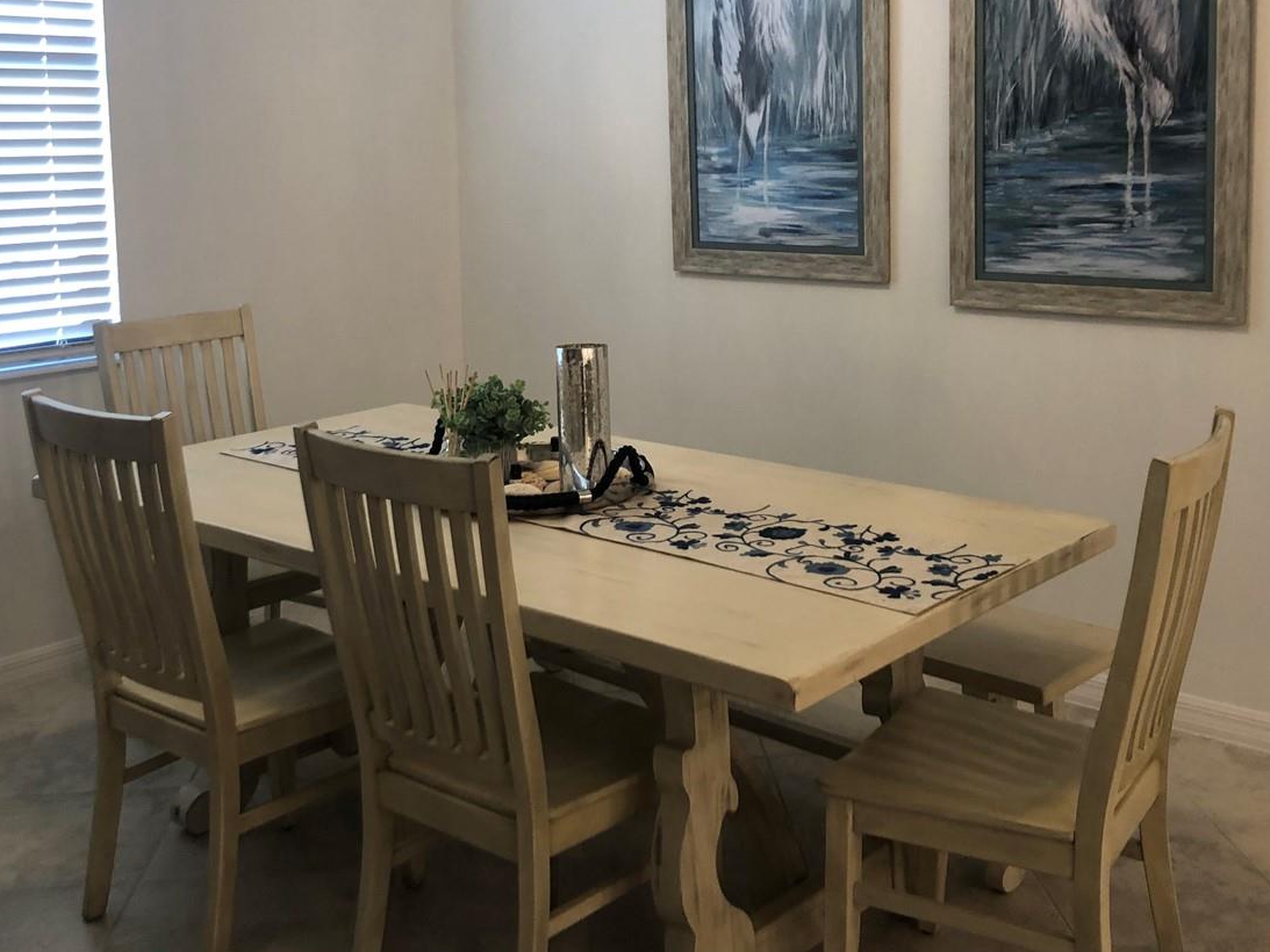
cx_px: 690
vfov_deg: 34.8
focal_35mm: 41
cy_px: 320
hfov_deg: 45.7
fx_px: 1504
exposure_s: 1/24
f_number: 1.8
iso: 40
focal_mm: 3.99
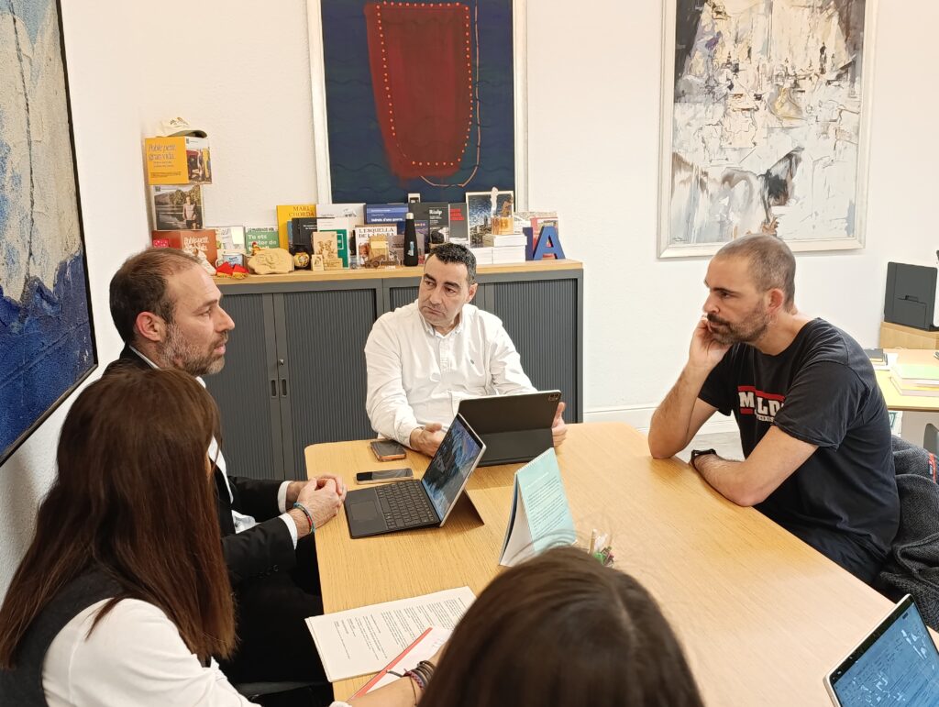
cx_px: 470
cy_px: 354
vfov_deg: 44.3
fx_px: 869
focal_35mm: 32
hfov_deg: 56.7
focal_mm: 6.14
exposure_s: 1/50
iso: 640
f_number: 1.6
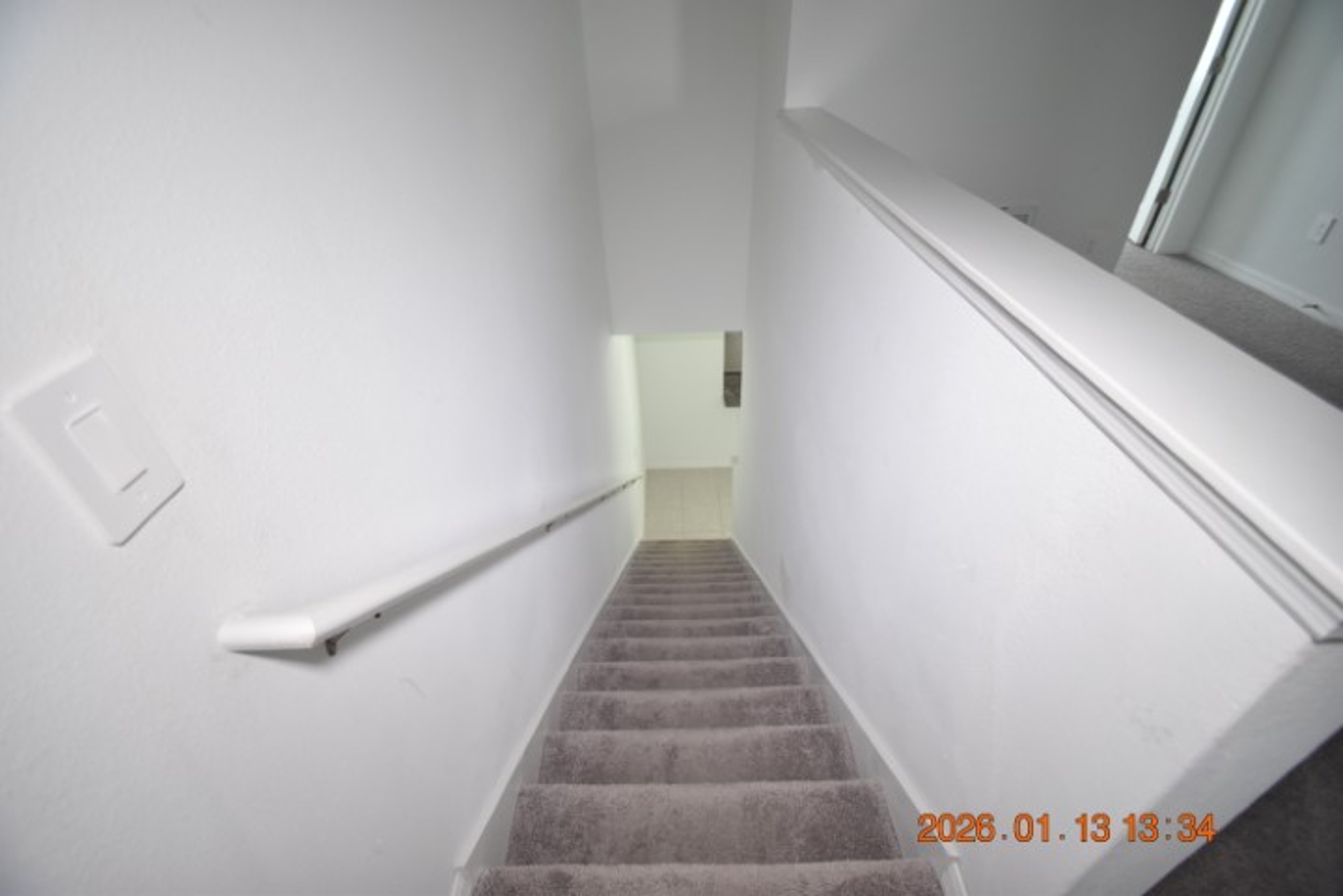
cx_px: 672
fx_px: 560
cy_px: 448
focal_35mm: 15
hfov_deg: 100.4
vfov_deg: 77.3
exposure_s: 1/15
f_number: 3.5
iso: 800
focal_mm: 10
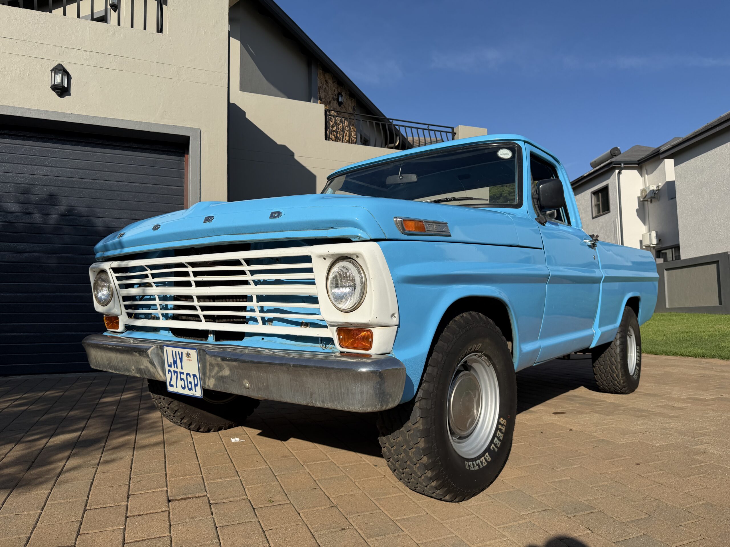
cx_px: 365
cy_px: 274
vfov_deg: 56.8
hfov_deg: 71.6
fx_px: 506
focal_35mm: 24
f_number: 1.78
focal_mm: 6.76
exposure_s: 1/6173
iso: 80
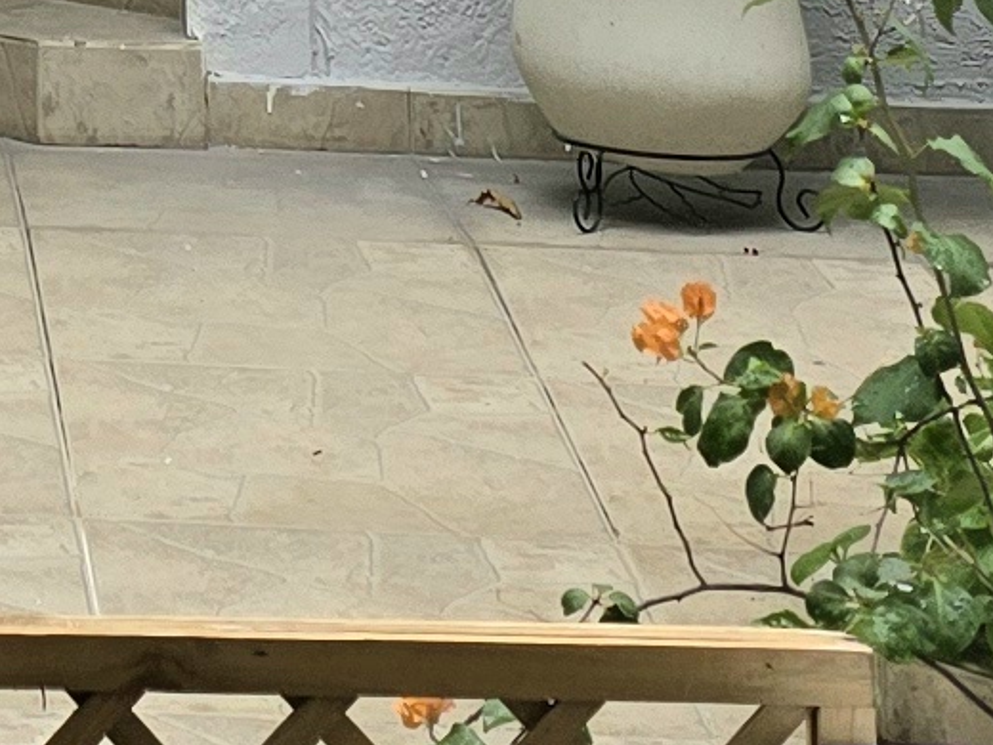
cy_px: -1522
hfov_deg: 10.6
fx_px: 5077
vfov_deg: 7.4
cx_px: -708
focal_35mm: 177
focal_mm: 6.3
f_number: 1.7
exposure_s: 1/182
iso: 20
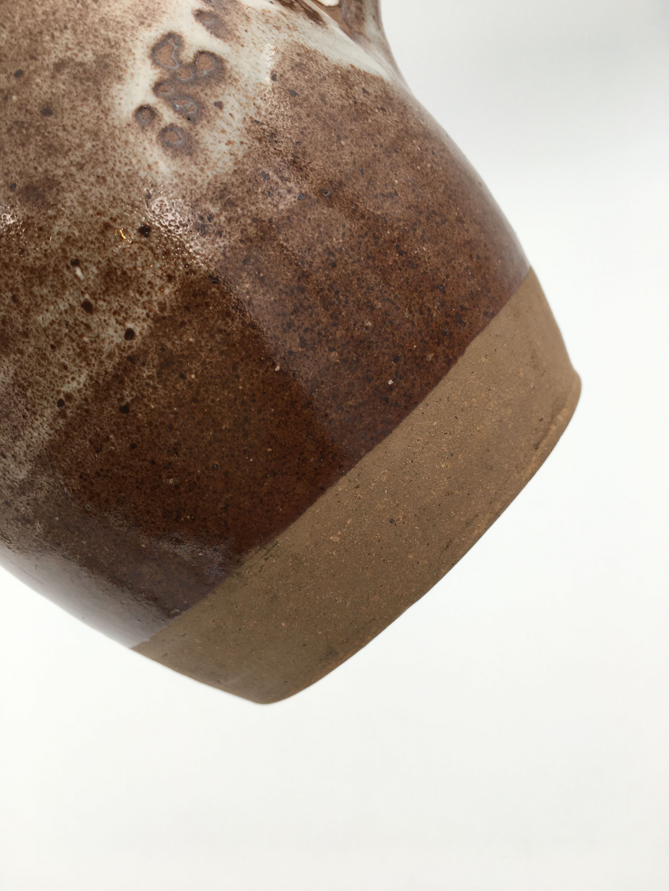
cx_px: 334
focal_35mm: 29
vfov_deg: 61.7
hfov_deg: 48.2
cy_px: 446
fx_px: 747
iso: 25
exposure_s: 1/166
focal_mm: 4.15
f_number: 2.2
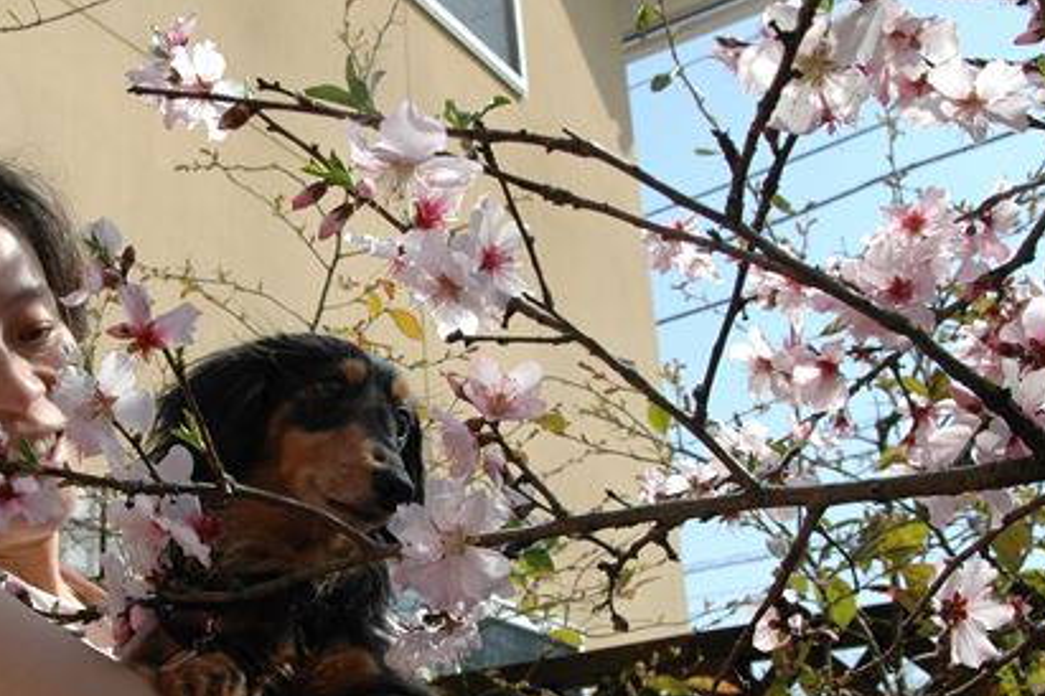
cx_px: 305
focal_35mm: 56
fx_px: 1625
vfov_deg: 24.1
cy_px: 452
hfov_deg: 35.1
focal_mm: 24
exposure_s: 1/320
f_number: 9
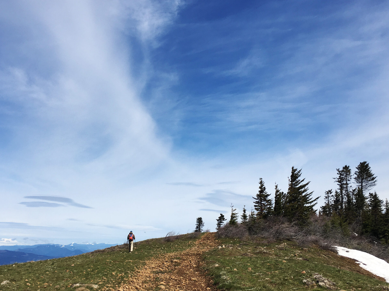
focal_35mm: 39
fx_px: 438
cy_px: 177
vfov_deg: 36.7
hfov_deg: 47.8
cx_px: 181
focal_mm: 4.15
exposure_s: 1/2404
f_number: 2.2
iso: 25
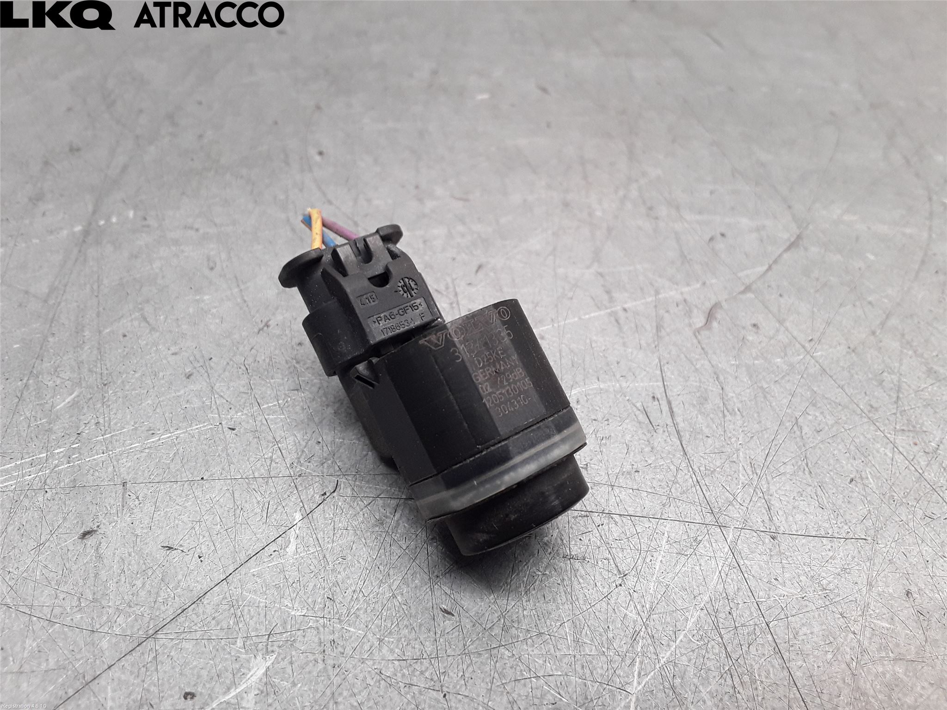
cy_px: 355
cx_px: 474
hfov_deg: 63.4
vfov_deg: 49.7
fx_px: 766
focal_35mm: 28
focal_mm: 2.91
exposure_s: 1/50
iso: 40
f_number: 1.9
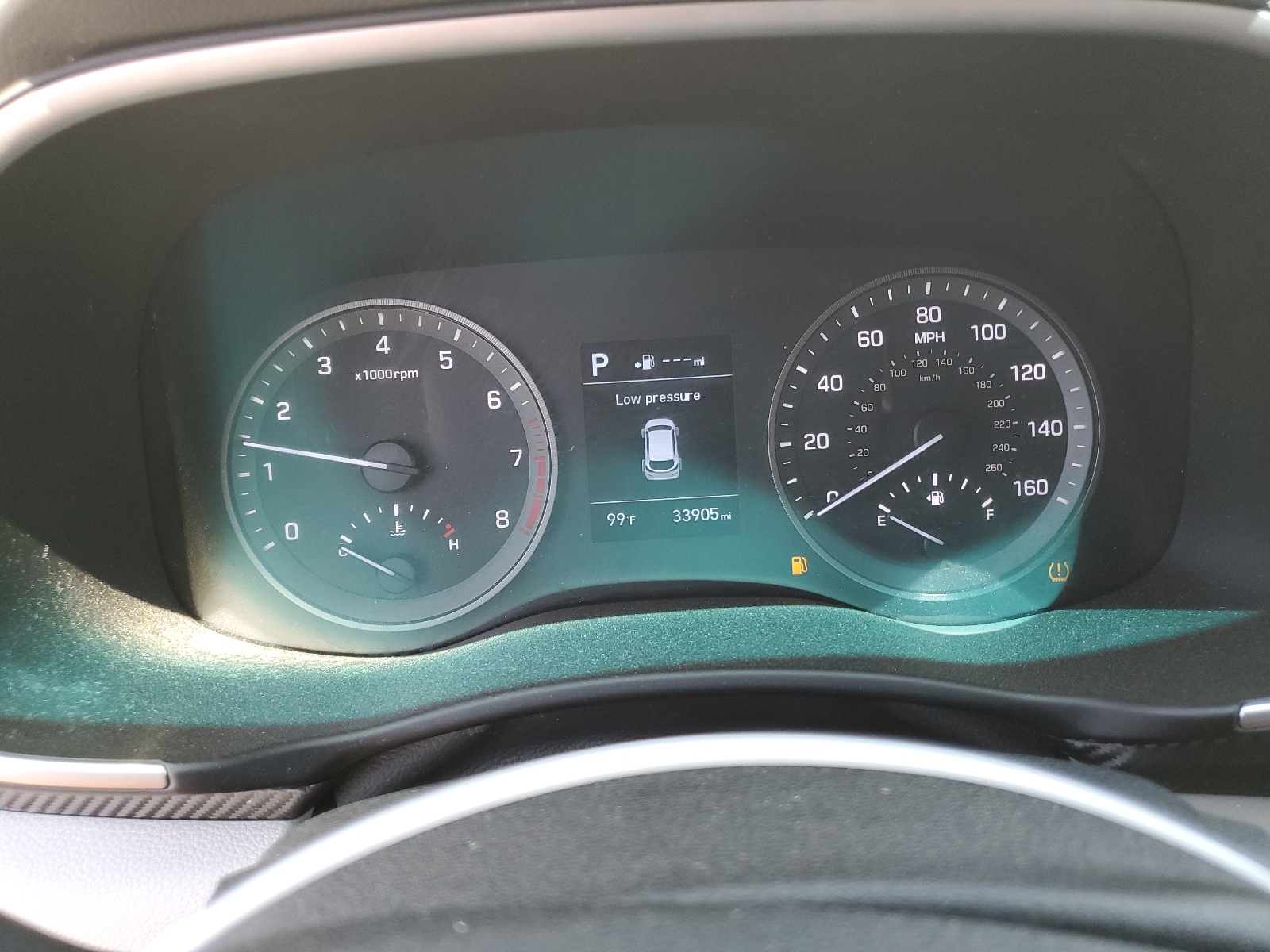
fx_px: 954
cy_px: 476
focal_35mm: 26
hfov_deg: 67.3
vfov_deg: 53.1
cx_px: 635
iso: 86
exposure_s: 1/120
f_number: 1.5
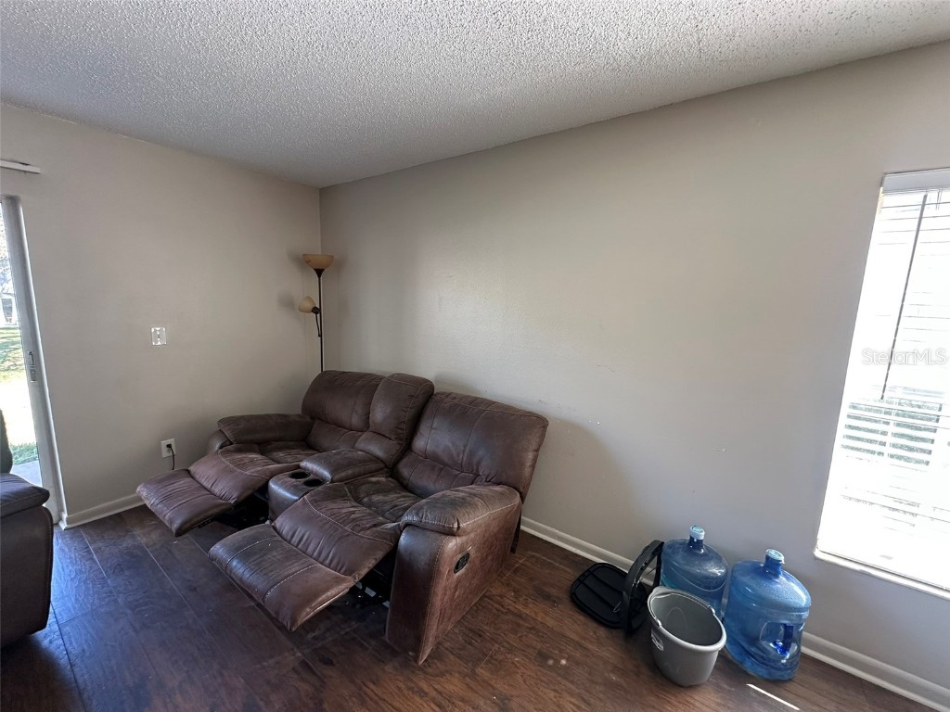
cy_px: 356
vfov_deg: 85.7
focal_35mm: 14
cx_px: 475
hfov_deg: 102.1
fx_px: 384
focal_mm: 2.22
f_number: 2.2
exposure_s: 1/99
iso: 125
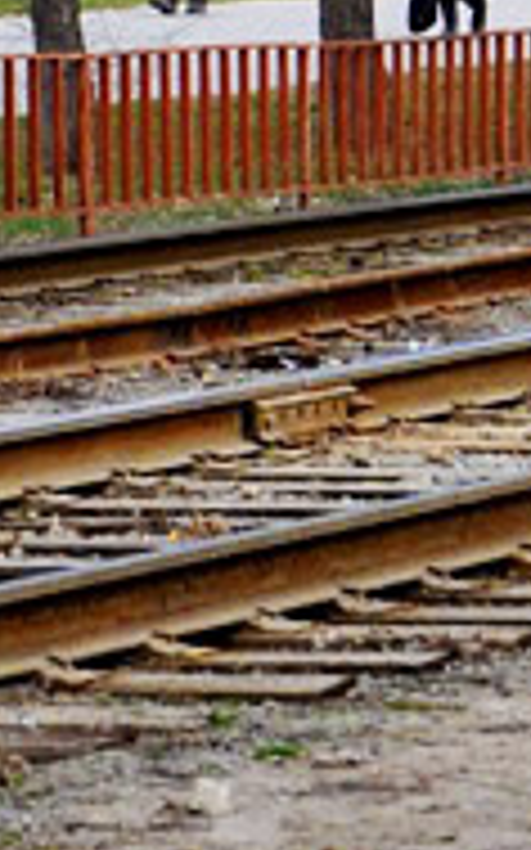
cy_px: -848
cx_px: 1498
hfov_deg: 3.0
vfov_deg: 4.7
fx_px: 10132
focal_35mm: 437
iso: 200
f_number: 6.3
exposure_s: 1/320
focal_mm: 45
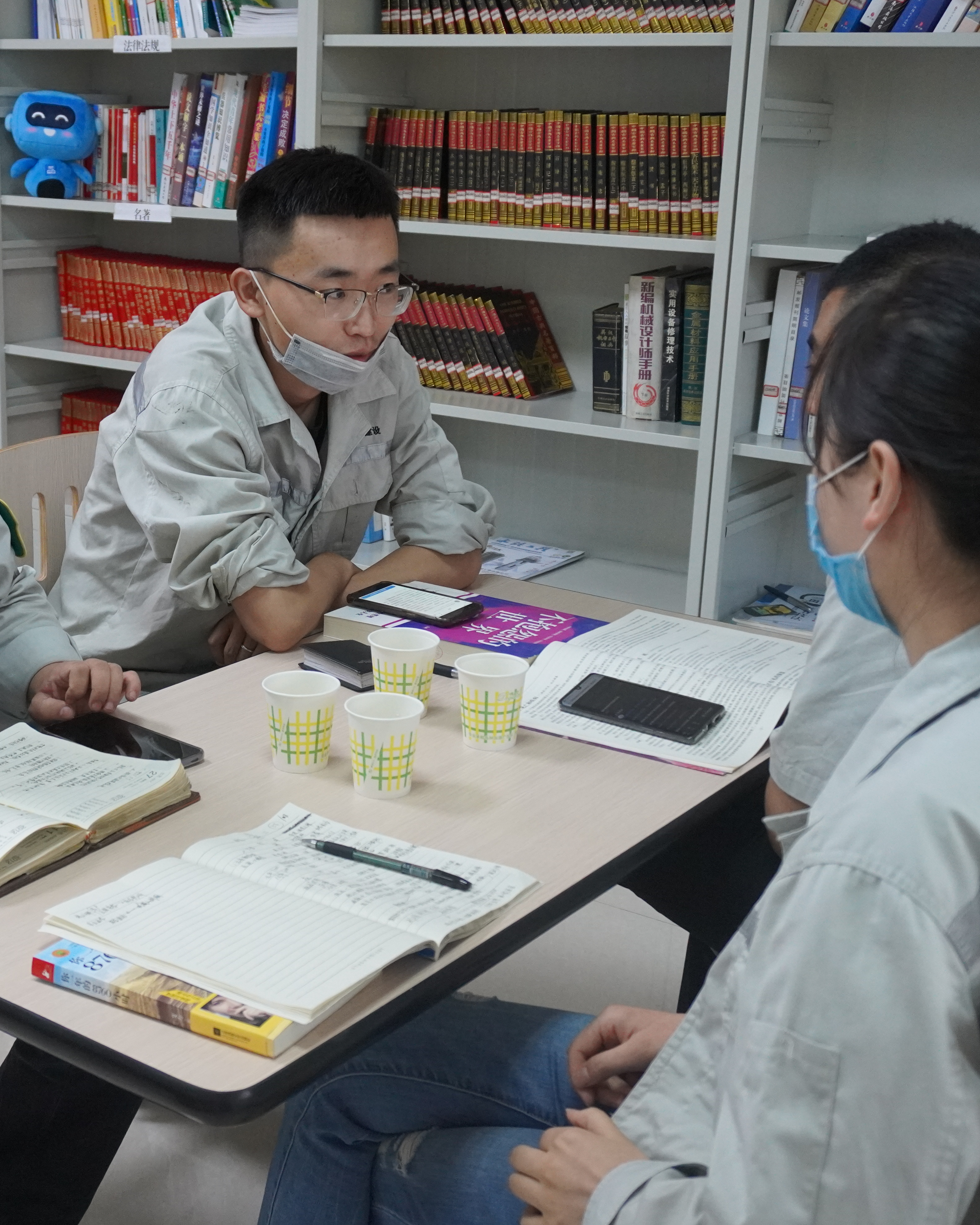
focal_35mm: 47
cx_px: 331
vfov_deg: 39.5
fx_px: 1704
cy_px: 616
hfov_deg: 31.8
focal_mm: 22
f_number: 4
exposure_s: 1/160
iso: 2000
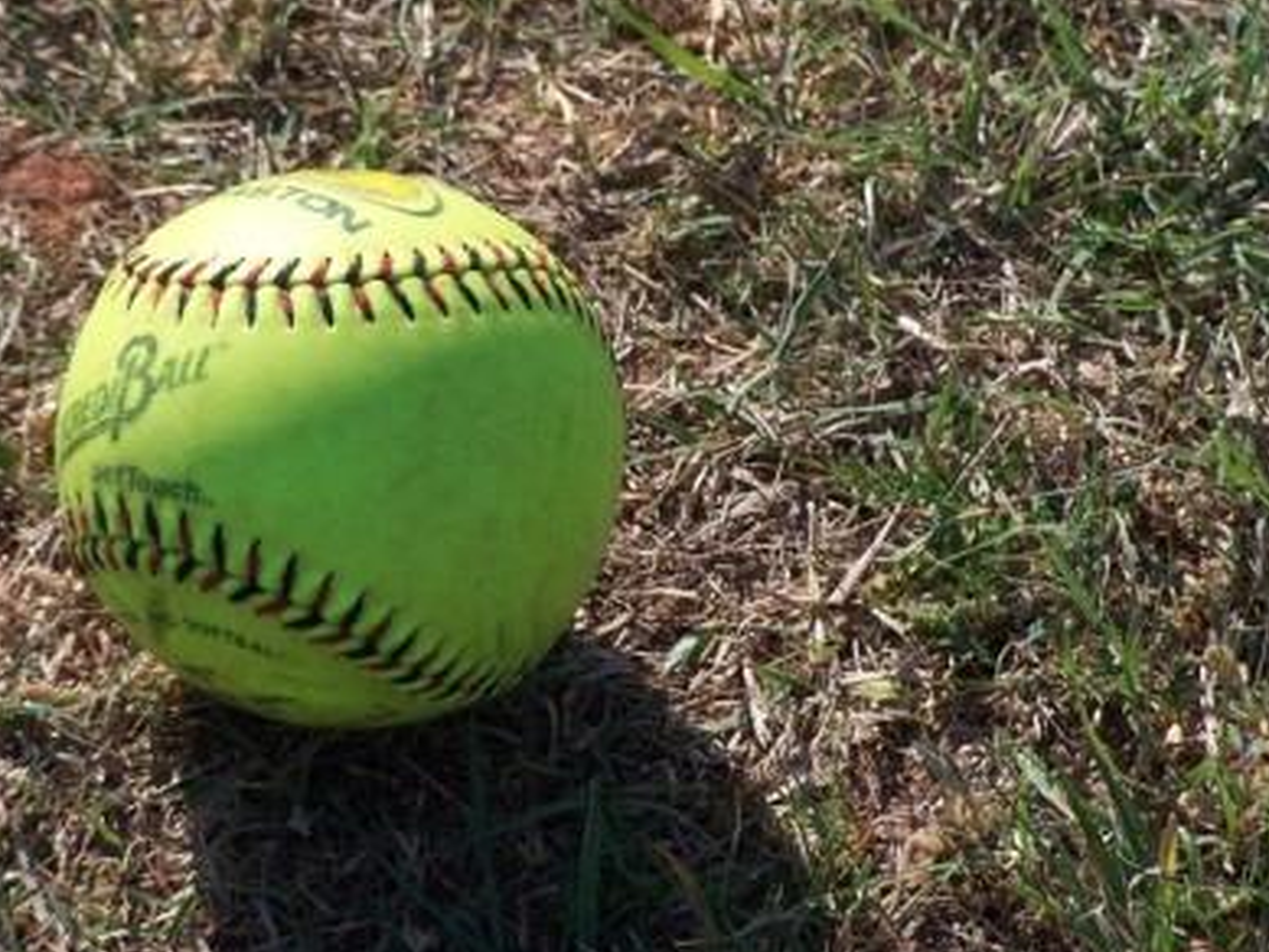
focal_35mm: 274
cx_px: 652
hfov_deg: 7.2
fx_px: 10048
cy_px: 440
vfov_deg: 5.4
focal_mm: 39.5
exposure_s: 1/500
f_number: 4.5
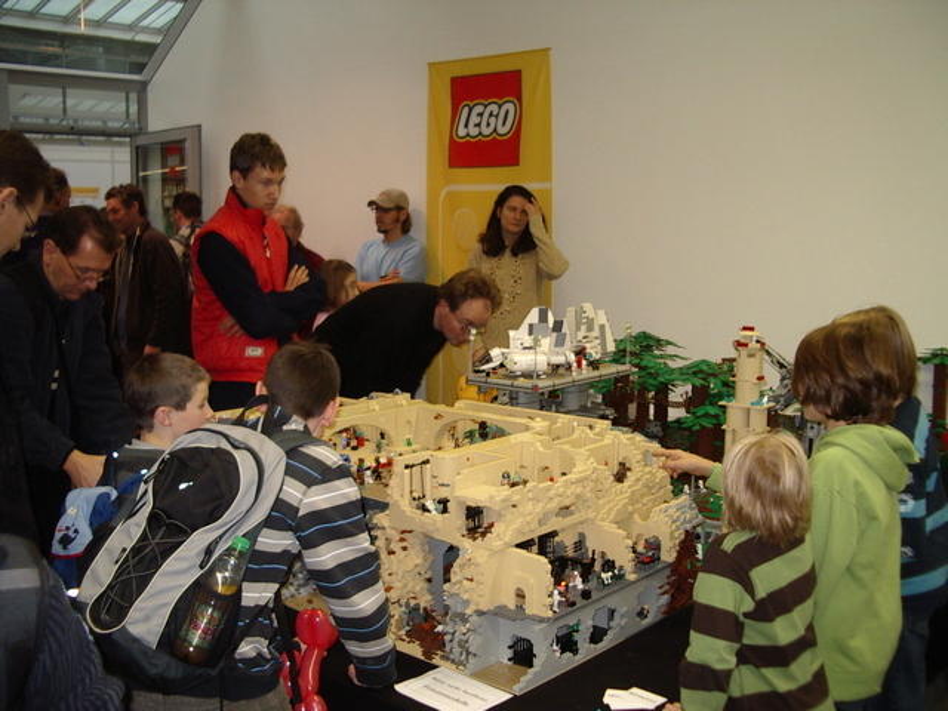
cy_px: 356
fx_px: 1041
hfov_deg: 49.0
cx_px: 474
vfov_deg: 37.7
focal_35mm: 38
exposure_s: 1/60
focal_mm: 5.8
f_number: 2.6
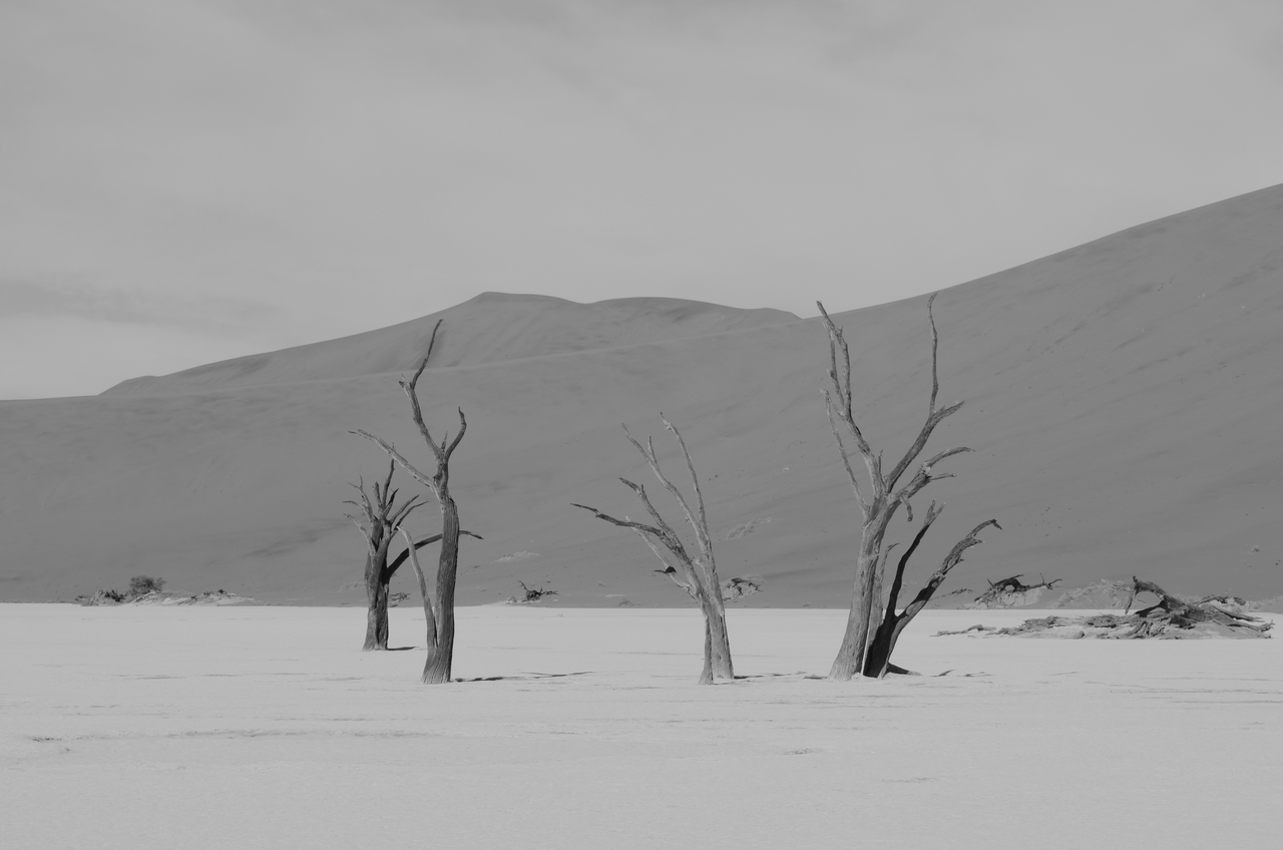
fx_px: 2934
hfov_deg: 24.7
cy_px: 425
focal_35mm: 82
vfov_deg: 16.5
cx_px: 642
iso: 100
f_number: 10
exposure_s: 1/400
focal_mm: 55
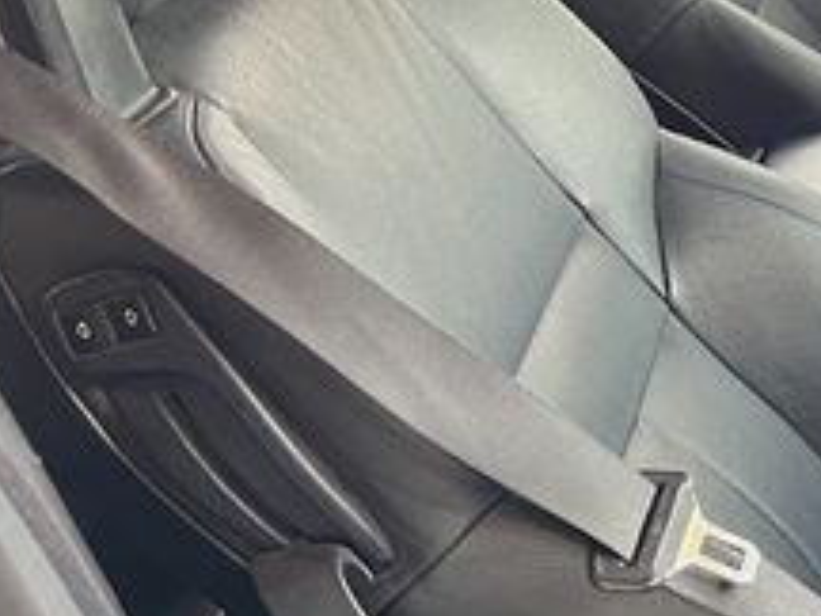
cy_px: 300
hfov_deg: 21.8
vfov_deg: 19.1
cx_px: 1171
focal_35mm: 77
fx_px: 1826
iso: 125
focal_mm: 5.7
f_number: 1.5
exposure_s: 1/78
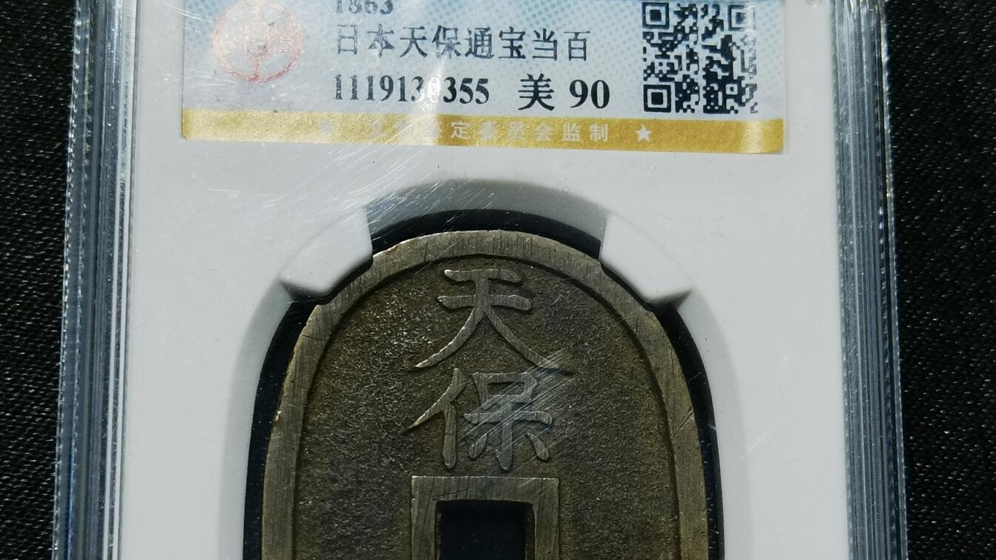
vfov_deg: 13.1
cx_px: 500
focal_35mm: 92
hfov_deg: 23.2
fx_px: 2429
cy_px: 451
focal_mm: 6.67
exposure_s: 1/100
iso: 64
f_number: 1.9
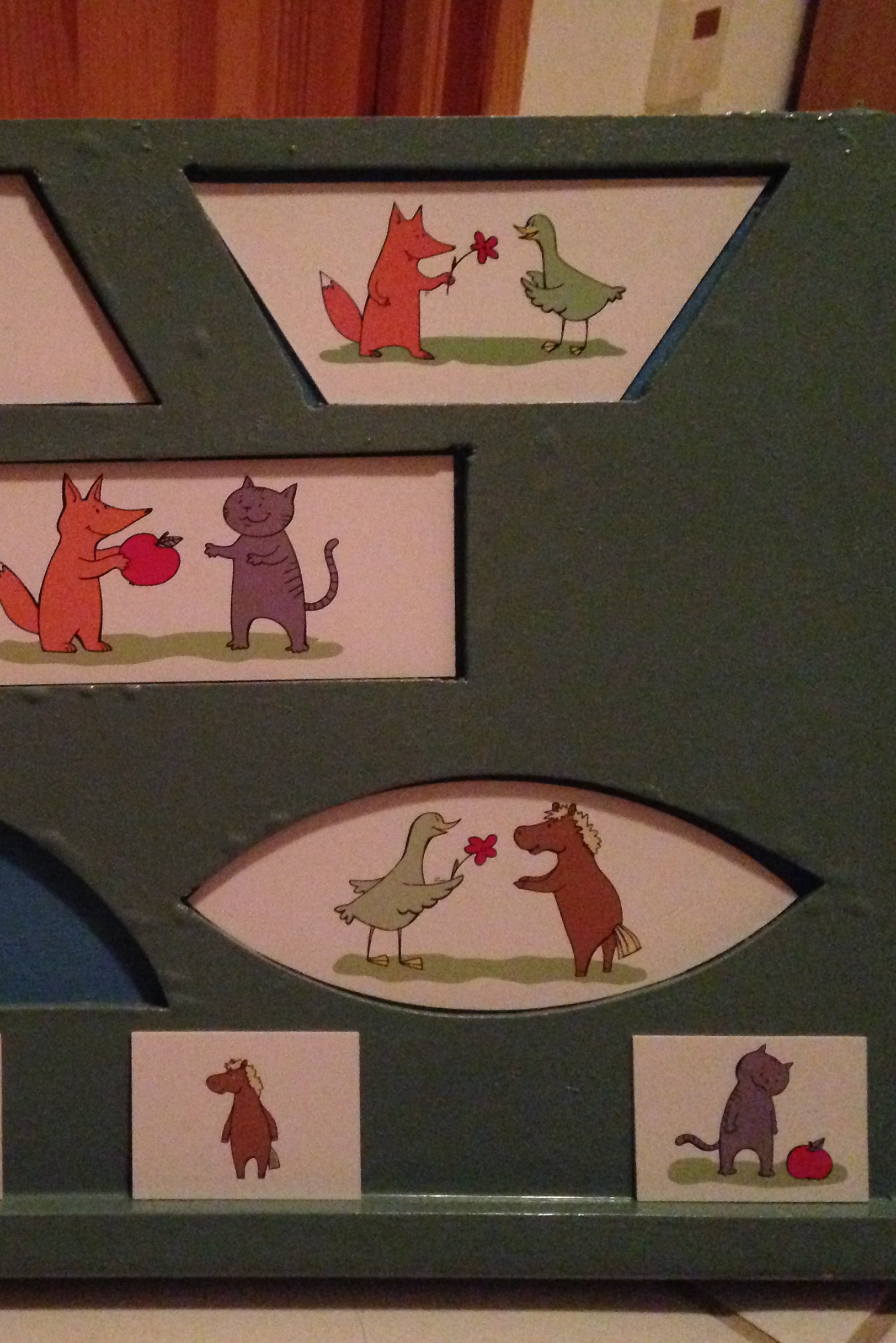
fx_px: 1717
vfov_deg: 42.7
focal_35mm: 46
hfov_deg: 28.5
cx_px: 146
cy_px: 672
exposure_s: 1/15
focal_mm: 4.12
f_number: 2.4
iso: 800
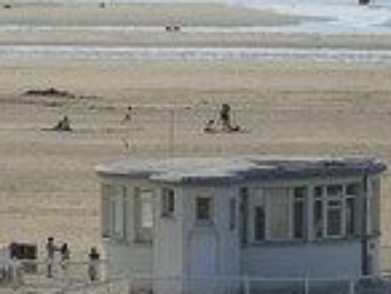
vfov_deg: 2.7
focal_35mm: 552
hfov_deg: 3.6
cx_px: 147
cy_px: 43
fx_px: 6245
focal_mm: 200
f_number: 10
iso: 200
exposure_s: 1/320
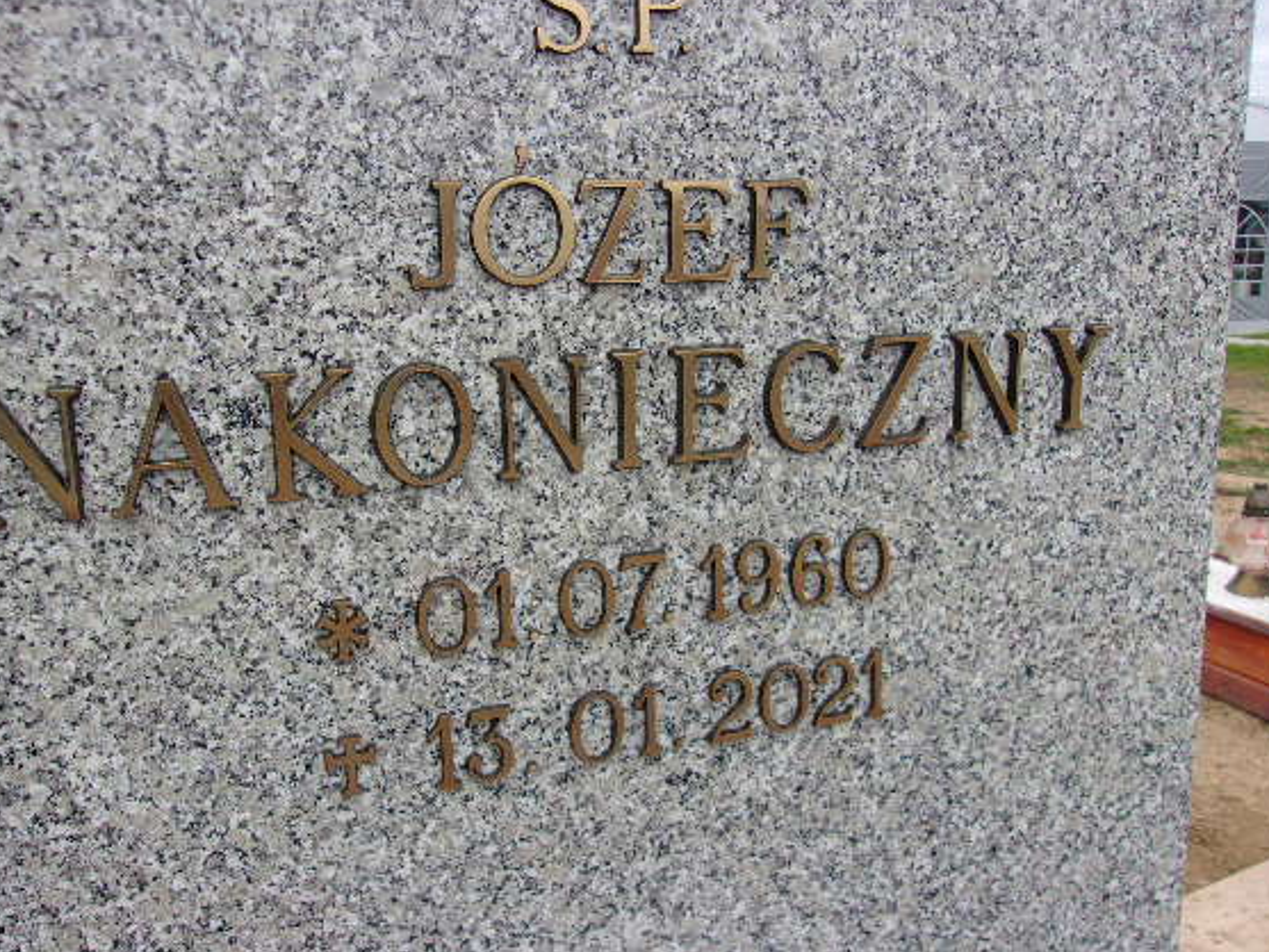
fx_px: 1137
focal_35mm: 31
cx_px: 572
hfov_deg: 58.2
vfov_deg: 45.4
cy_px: 446
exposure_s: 1/240
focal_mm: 4.9
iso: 80
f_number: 3
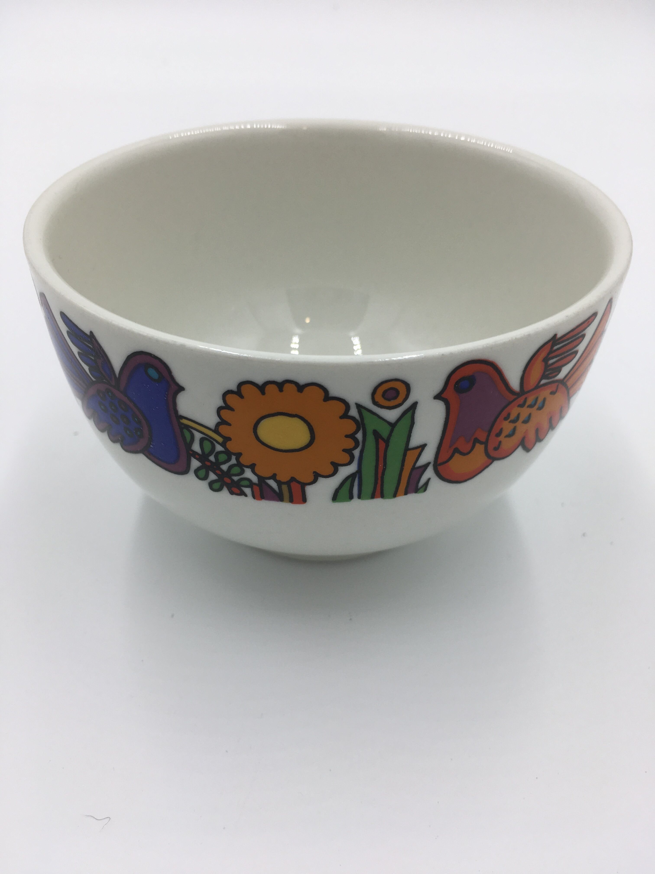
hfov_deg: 48.2
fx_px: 732
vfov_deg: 61.7
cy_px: 437
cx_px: 328
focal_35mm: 29
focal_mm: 4.15
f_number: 2.2
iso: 25
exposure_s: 1/167
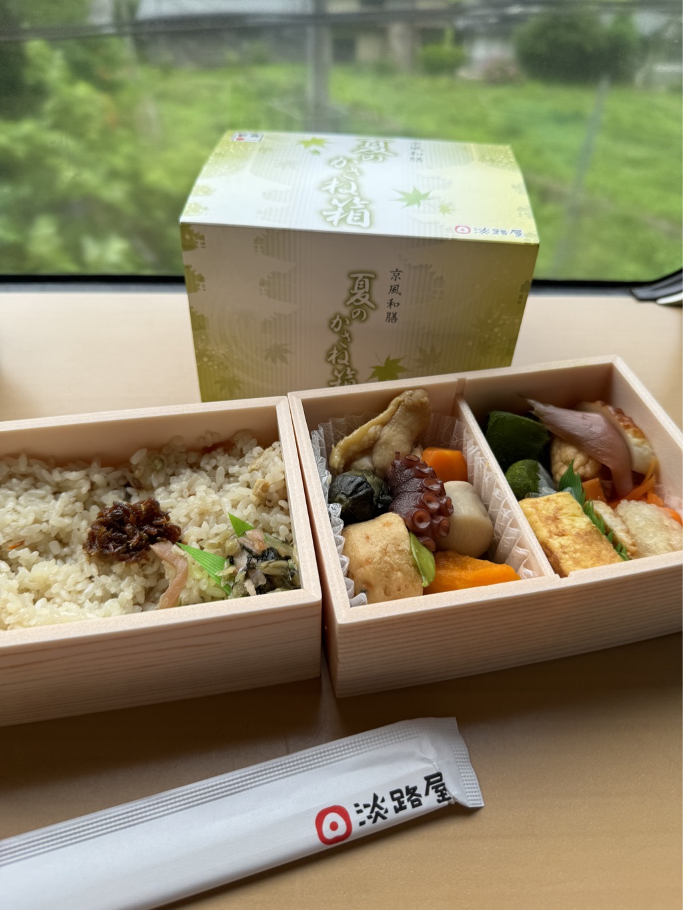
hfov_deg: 56.8
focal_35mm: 24
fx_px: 631
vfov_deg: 71.6
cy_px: 455
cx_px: 342
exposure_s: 1/309
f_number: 1.78
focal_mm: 6.76
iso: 80
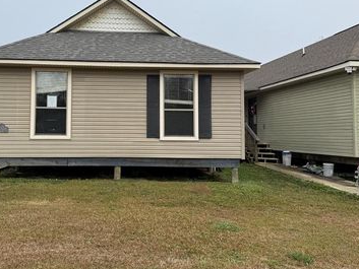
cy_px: 109
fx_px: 353
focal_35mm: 34
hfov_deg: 52.9
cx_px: 119
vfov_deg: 41.6
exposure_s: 1/3145
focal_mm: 6.76
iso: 80
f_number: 1.78
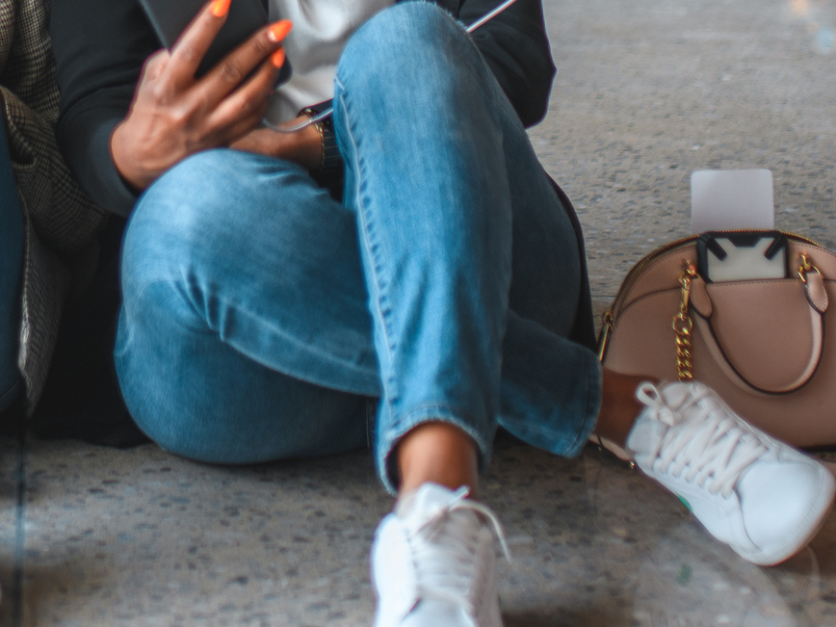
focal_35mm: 155
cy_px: -293
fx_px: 3743
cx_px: 15
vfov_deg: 9.3
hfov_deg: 12.6
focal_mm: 35
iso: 100
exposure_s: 1/250
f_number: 1.6
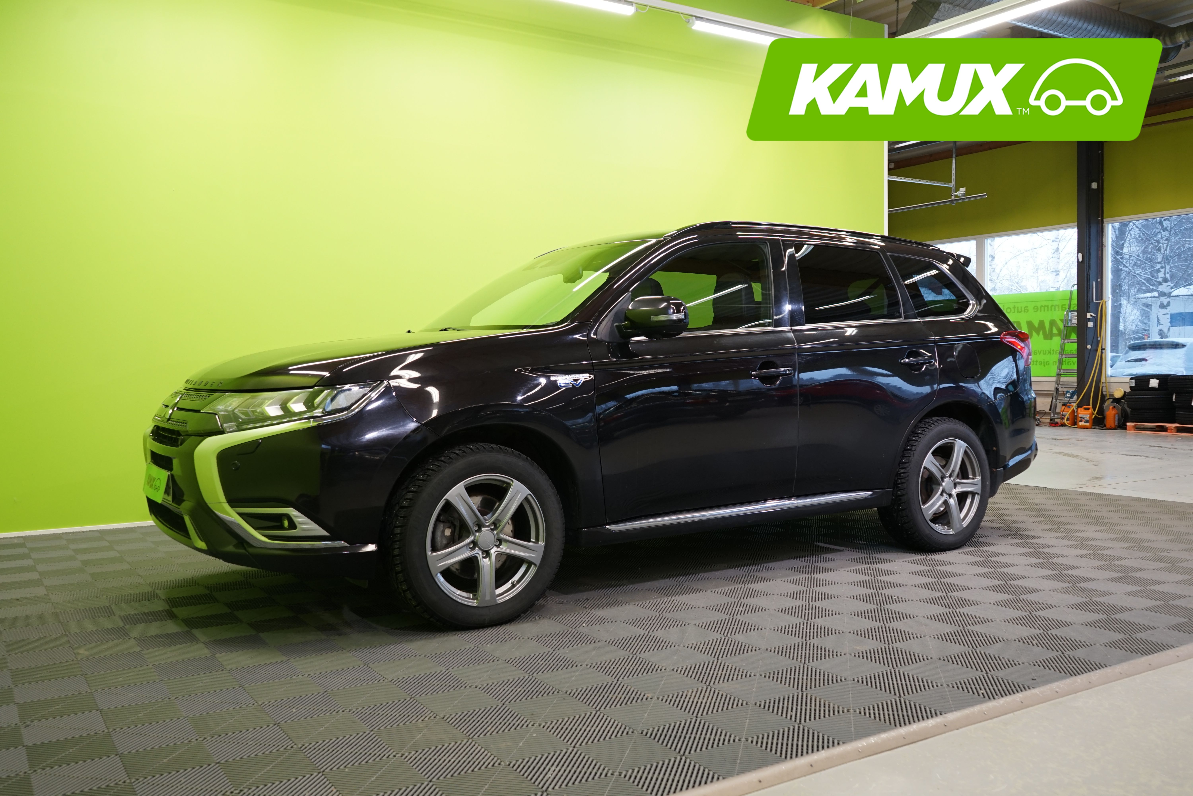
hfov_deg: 61.9
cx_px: 596
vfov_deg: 43.6
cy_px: 398
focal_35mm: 30
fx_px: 994
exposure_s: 1/25
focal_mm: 30
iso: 640
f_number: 5.6
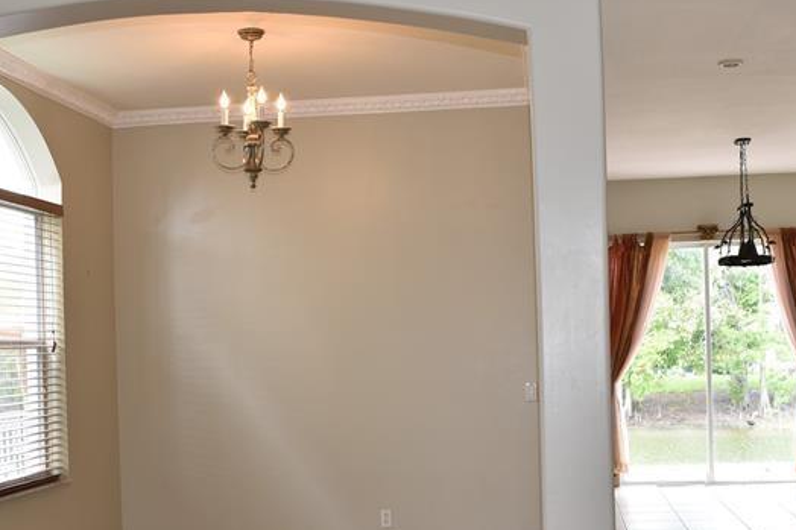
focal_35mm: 55
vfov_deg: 24.5
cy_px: 347
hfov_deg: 36.2
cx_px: 377
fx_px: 1216
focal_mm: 24
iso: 100
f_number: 6.3
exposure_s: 1/15
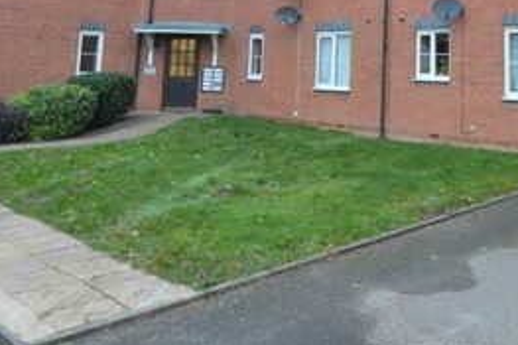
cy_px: -37
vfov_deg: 29.9
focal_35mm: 40
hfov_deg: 45.3
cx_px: 435
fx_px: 575
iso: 3200
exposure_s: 1/80
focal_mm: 10
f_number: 4.5
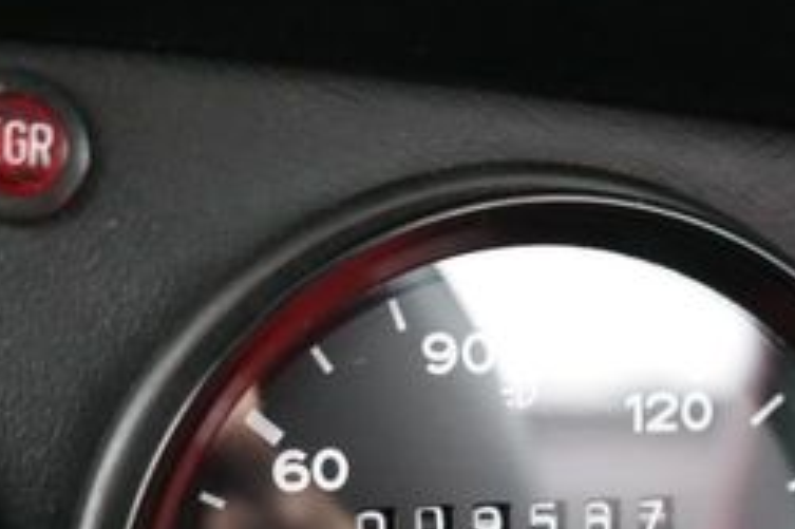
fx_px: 1633
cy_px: 632
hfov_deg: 27.2
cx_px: 507
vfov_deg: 17.5
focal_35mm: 74
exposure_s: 1/40
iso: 800
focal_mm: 19
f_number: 3.5
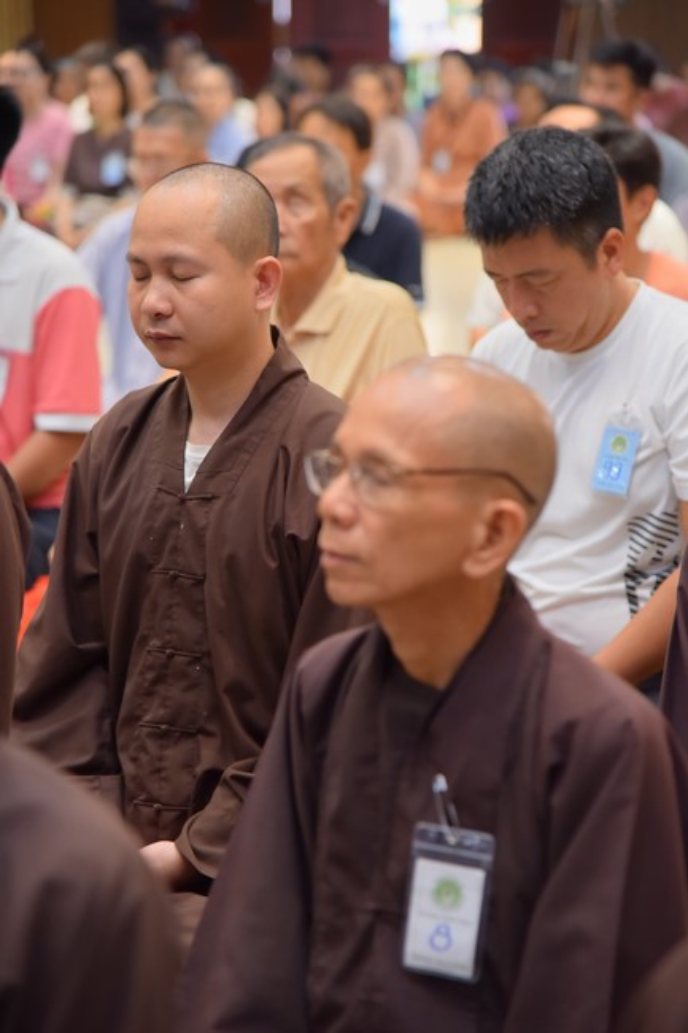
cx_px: 344
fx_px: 3442
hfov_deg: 11.4
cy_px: 516
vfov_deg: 17.1
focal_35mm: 120
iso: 1250
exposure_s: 1/80
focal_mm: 120
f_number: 4.5
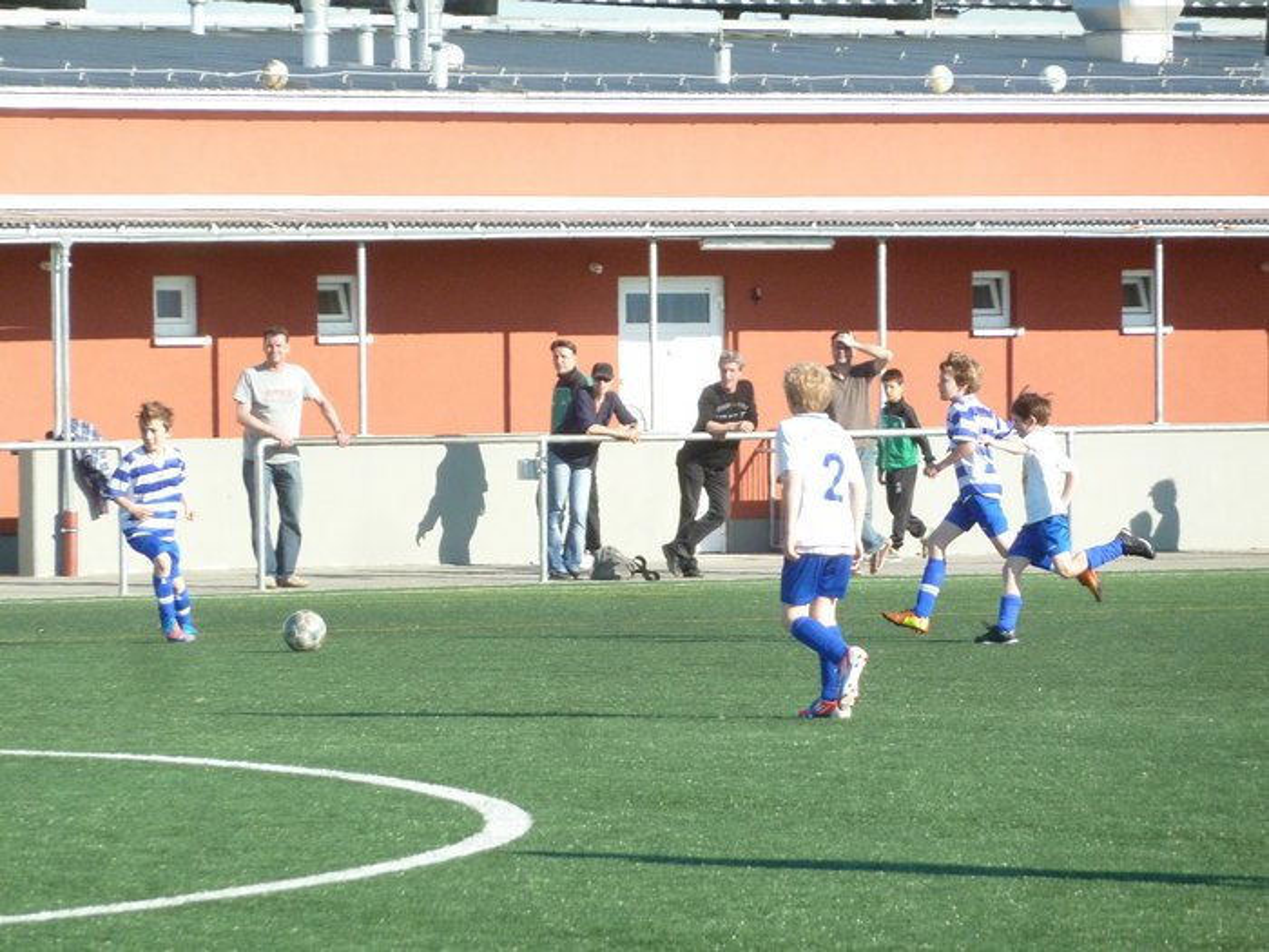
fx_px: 10998
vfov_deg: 5.0
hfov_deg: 6.6
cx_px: 634
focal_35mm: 300
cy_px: 476
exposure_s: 1/640
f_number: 4.9
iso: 320
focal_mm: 49.2
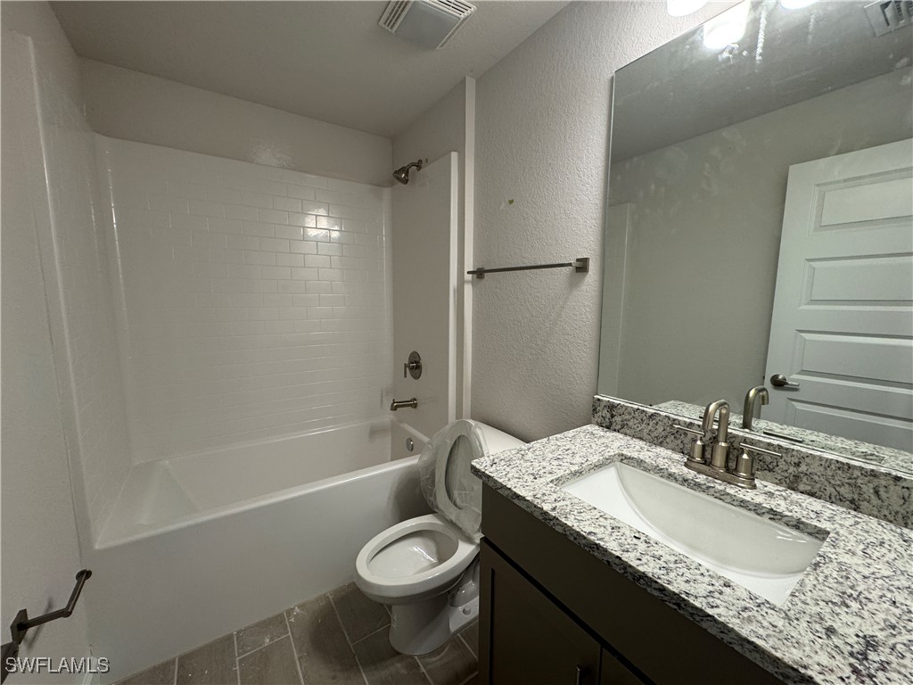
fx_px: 369
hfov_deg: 102.1
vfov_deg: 85.7
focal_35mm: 14
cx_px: 456
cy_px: 342
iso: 160
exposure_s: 1/120
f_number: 2.2
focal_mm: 2.22
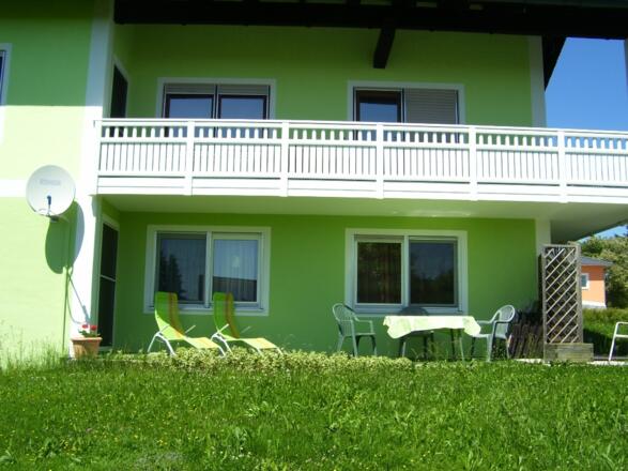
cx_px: 314
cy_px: 236
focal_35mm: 37
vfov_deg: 38.7
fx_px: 671
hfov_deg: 50.1
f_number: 4.8
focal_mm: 6
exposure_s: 1/500
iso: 80
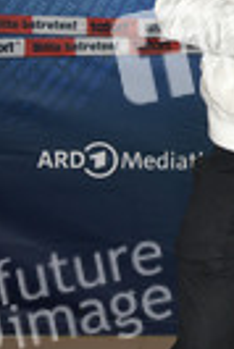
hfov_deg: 14.0
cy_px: 173
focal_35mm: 93
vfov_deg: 21.9
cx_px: 323
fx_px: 904
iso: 640
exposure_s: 1/200
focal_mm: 31
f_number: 5.6
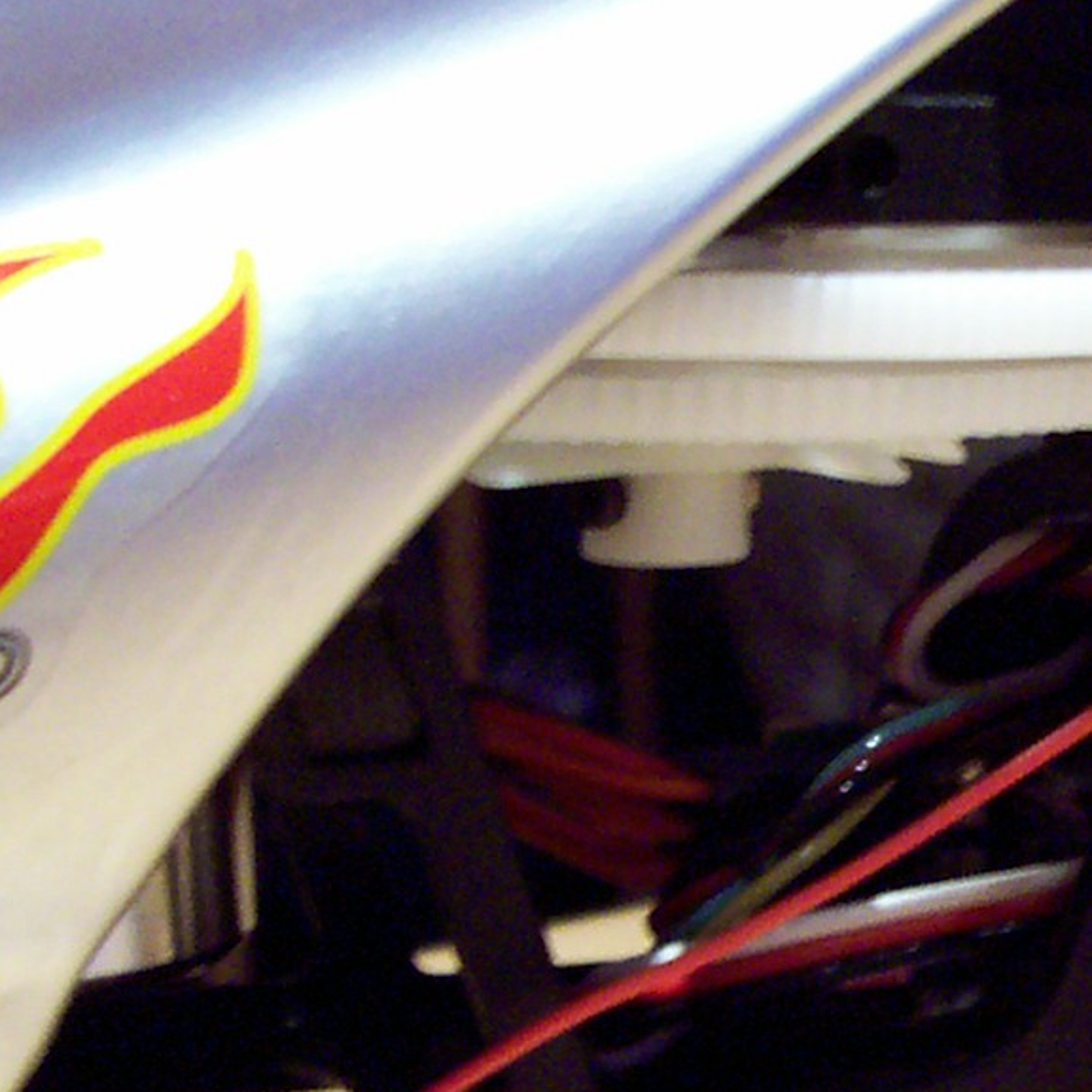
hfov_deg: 14.0
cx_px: 1421
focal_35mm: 120
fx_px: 4283
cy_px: 676
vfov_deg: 14.5
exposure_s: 1/8
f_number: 2.7
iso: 160
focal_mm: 5.6
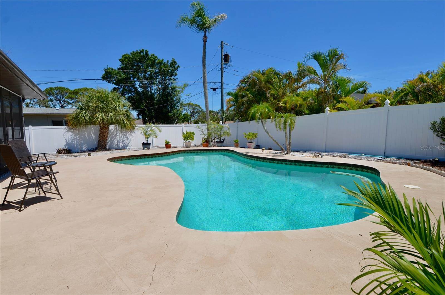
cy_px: 148
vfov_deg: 67.1
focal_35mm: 18
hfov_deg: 90.1
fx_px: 222
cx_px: 222
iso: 100
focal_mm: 12
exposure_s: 1/320
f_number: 9
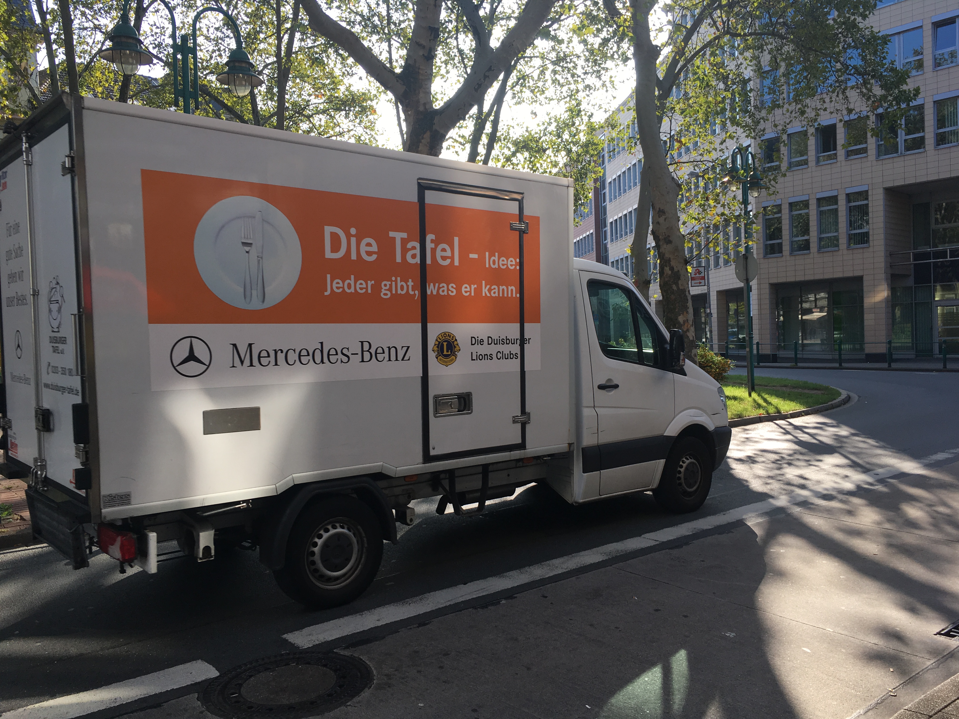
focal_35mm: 29
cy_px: 360
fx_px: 803
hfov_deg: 61.7
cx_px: 480
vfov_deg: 48.2
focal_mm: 4.15
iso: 25
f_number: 2.2
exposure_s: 1/437
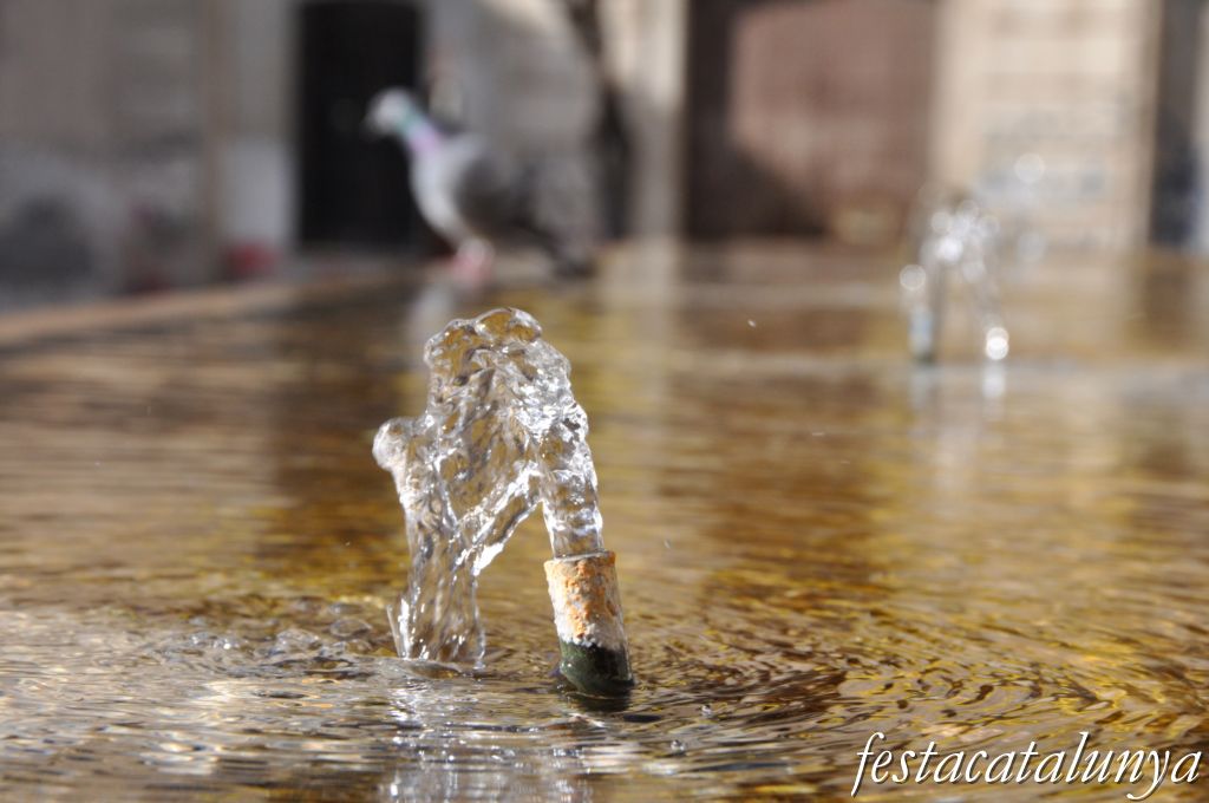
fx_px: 4025
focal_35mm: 120
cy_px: 402
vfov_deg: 11.4
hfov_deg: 17.1
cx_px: 604
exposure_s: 1/500
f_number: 11
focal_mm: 80
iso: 500
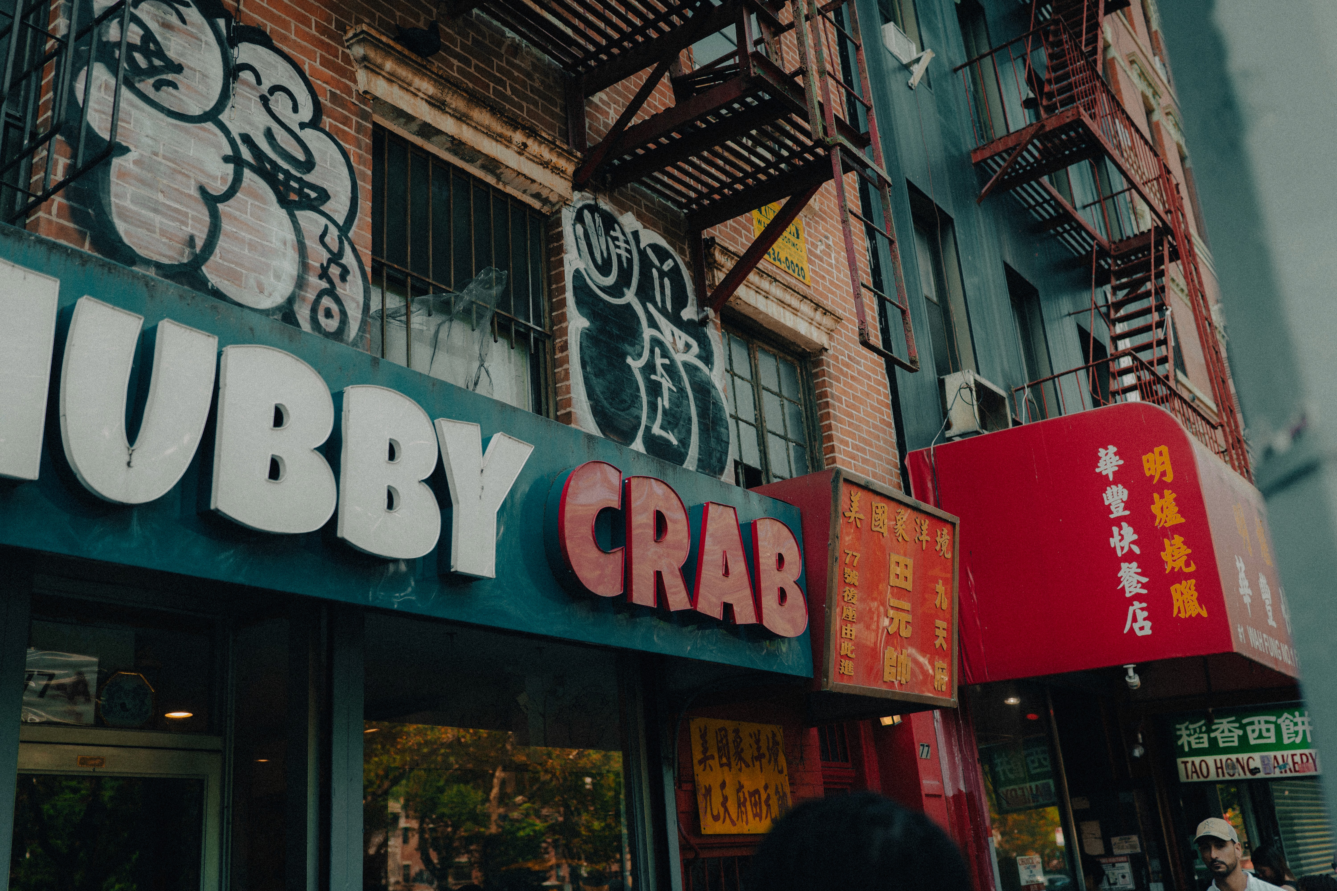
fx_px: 1300
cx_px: 668
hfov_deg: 54.4
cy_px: 446
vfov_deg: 37.9
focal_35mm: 35
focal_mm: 35
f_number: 2.5
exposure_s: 1/60
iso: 320
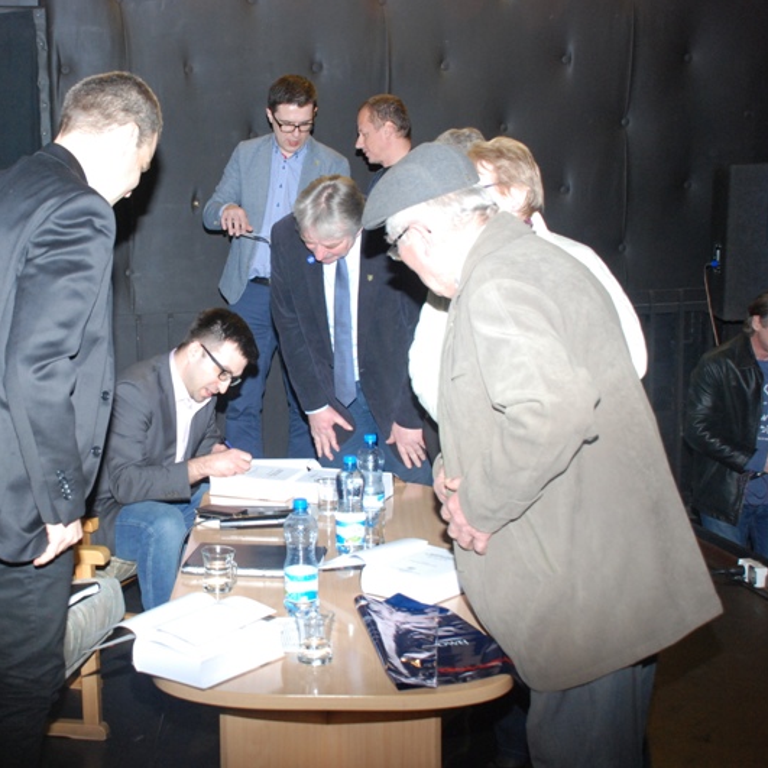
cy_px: 382
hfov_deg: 28.5
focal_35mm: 60
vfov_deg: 28.8
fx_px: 1497
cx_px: 226
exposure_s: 1/60
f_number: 7.1
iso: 800
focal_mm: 31
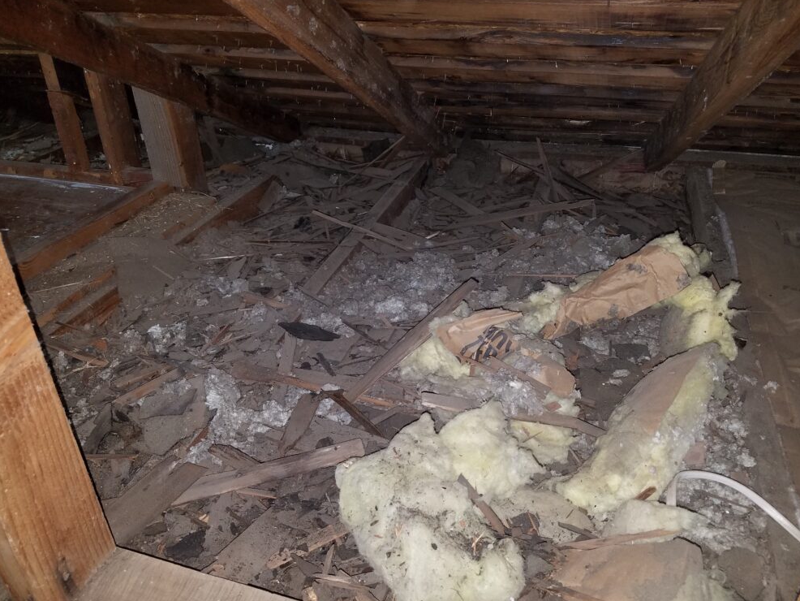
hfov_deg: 65.3
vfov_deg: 51.4
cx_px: 401
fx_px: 624
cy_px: 304
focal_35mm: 27
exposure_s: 1/16
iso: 125
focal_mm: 4.2
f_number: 1.7
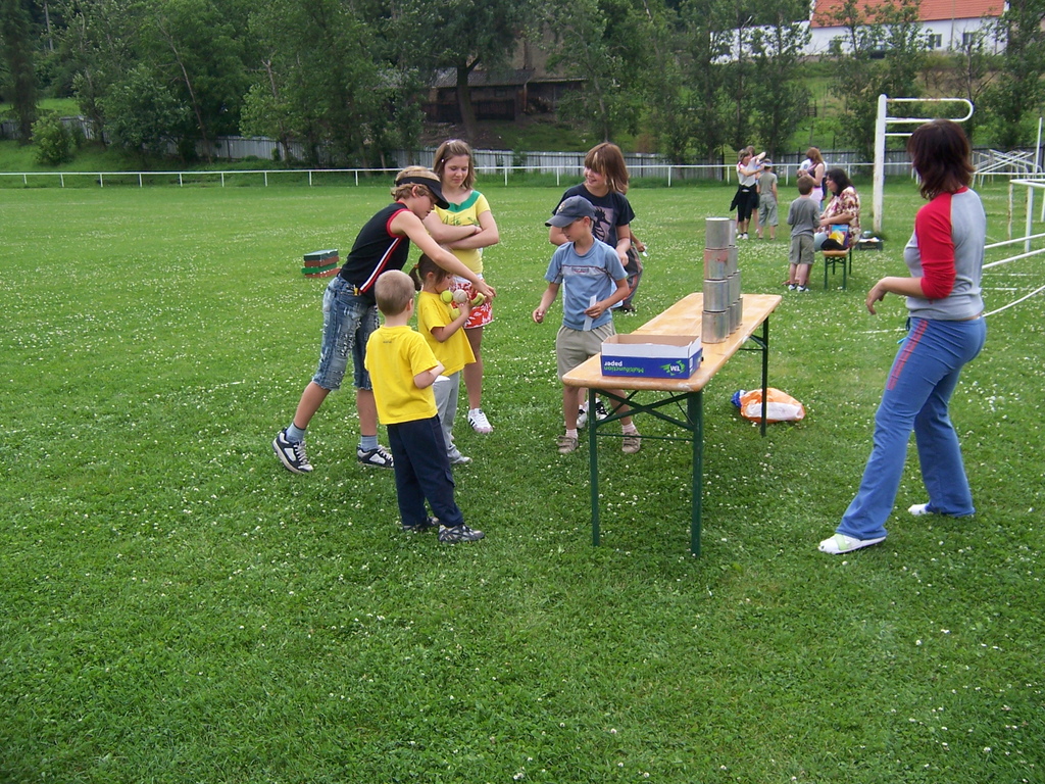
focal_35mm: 33
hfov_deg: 55.4
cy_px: 392
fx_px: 996
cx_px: 522
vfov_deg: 42.9
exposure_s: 1/750
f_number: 3.4
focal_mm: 5.5
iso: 80
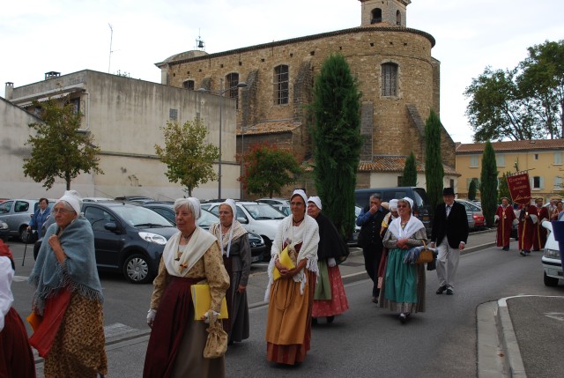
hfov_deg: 53.1
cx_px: 282
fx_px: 565
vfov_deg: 37.0
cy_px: 189
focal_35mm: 36
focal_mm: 24
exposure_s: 1/125
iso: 100
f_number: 5.6
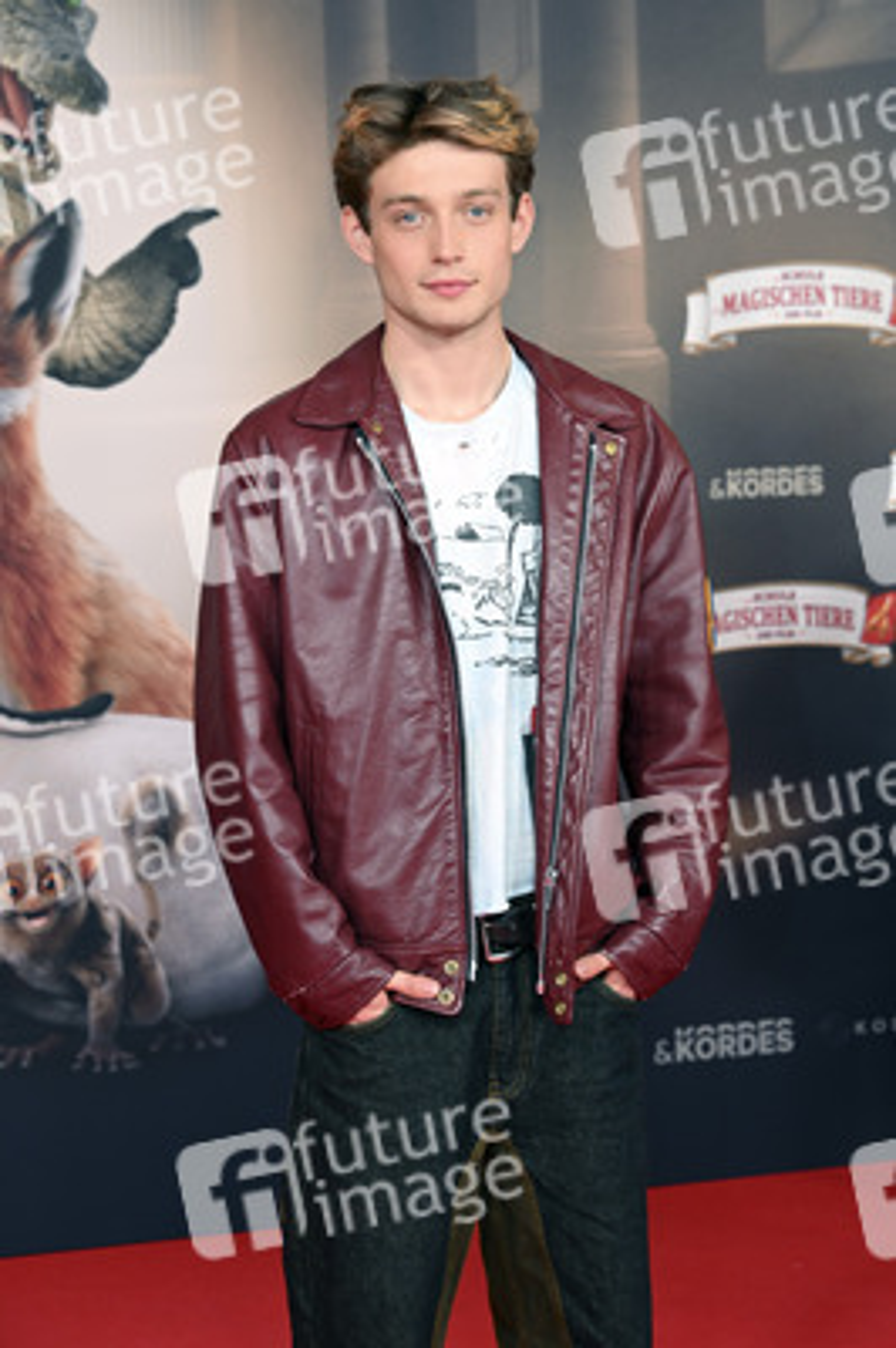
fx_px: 2468
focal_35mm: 66
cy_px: 674
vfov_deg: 30.5
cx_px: 448
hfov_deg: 20.6
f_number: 6.3
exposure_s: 1/160
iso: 800
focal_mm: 66
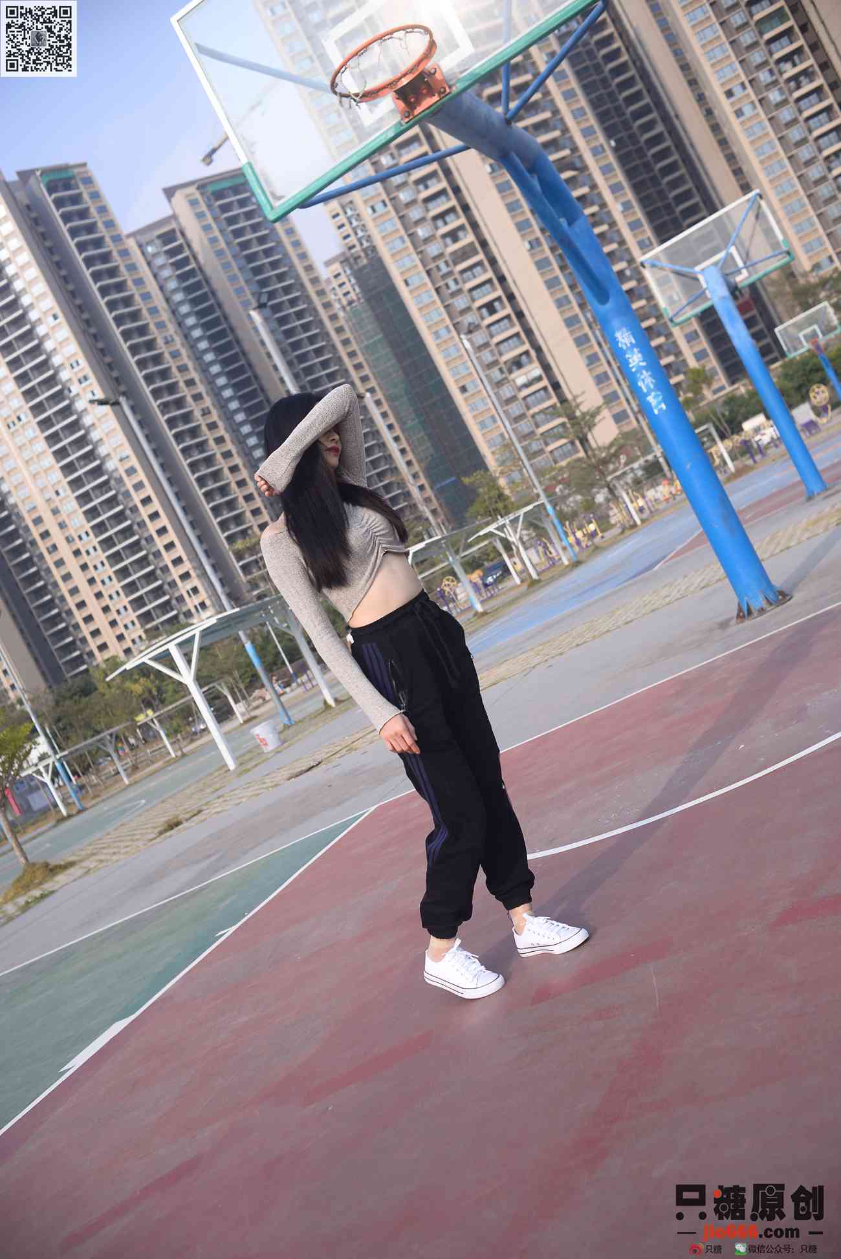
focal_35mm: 35
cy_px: 630
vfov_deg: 54.4
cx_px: 420
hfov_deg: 37.9
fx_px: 1225
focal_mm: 35
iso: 100
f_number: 4.5
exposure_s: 1/640
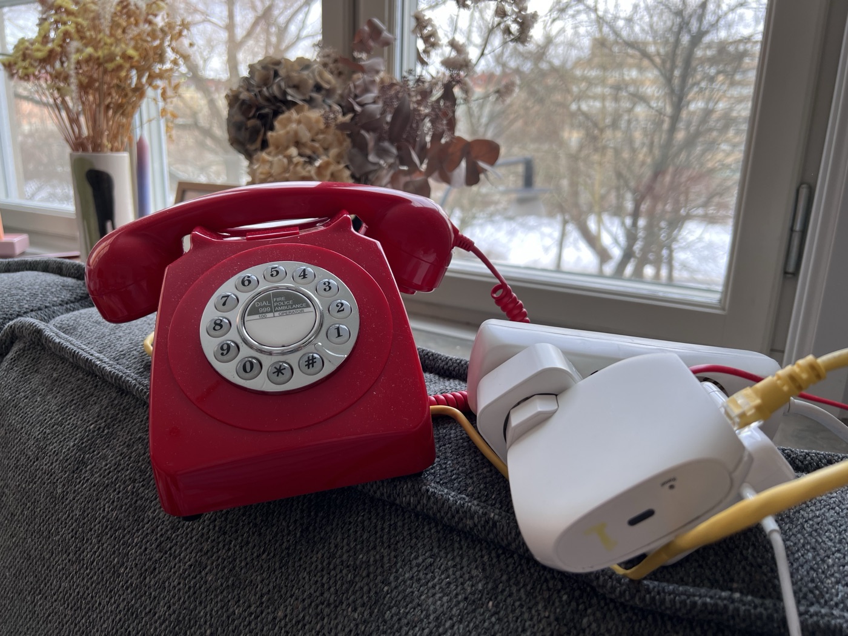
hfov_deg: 67.3
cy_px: 318
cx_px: 424
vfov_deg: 53.1
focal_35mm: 26
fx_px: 637
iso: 32
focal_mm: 5.7
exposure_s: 1/131
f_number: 1.5
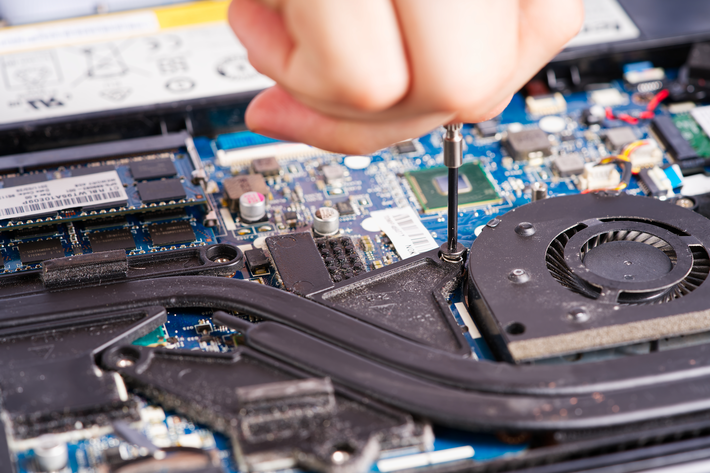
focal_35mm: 90
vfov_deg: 15.2
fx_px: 1774
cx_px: 355
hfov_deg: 22.6
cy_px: 236
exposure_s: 1/250
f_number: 5.6
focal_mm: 90
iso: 50
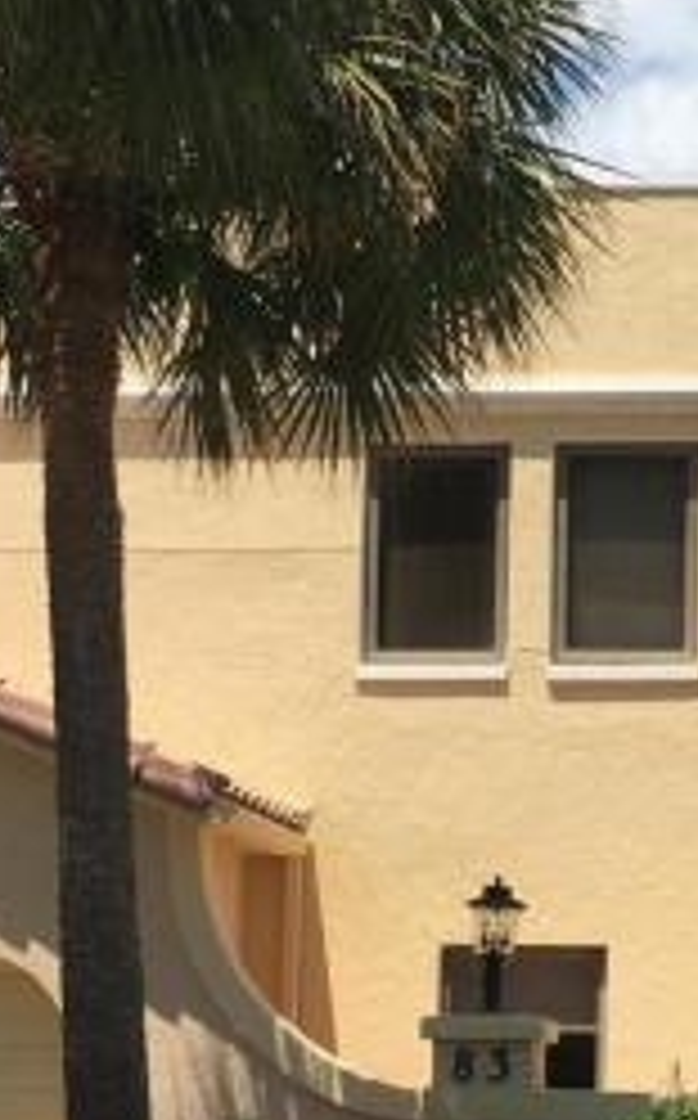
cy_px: 751
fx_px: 2900
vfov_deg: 21.8
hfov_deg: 13.5
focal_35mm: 95
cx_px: 703
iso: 25
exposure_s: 1/1672
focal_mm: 4.15
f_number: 2.2
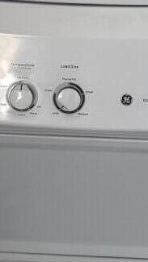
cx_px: 36
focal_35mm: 161
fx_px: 1122
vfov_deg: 13.3
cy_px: 169
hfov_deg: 7.5
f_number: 1.78
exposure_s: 1/289
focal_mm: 6.76
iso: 64
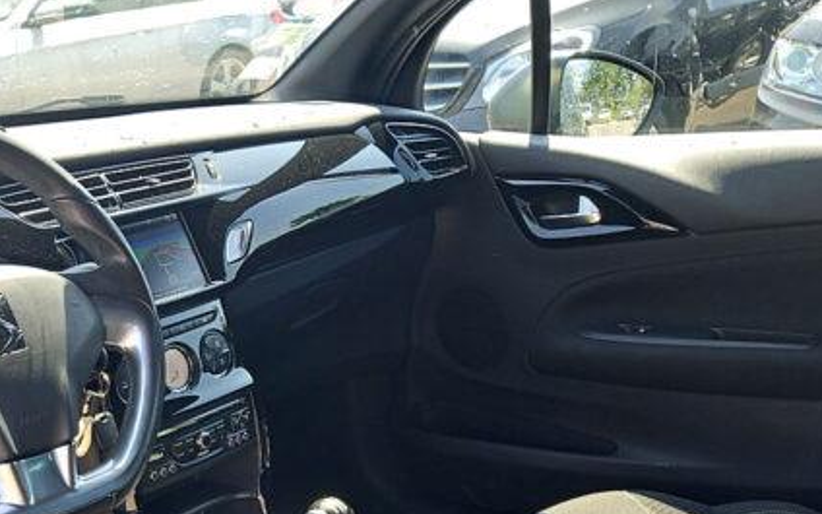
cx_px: 213
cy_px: 512
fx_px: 1120
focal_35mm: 50
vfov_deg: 24.7
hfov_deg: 39.3
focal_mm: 4.6
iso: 40
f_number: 2
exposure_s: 1/50
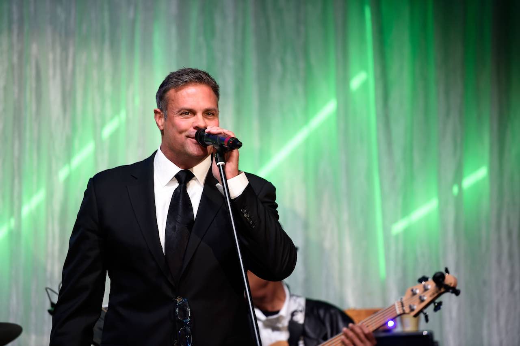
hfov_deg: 10.3
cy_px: 173
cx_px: 260
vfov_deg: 6.9
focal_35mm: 200
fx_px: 2887
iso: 640
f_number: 2.8
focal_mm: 200
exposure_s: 1/160
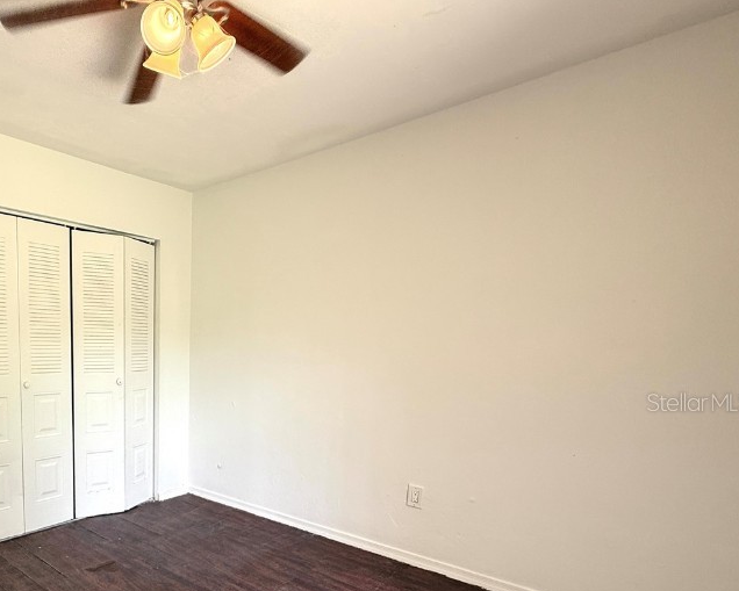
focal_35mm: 22
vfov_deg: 61.4
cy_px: 402
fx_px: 481
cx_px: 162
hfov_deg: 68.7
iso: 64
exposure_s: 1/99
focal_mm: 2.22
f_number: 2.2
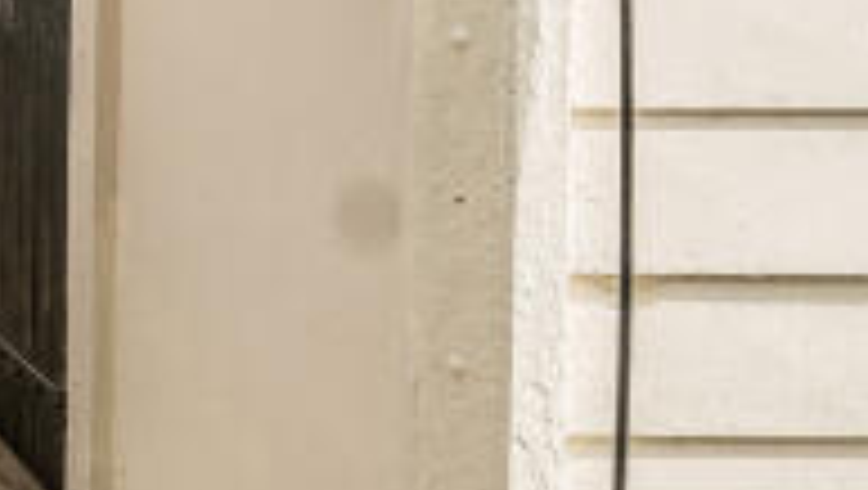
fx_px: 2304
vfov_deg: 11.7
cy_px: -205
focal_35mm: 100
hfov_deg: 17.5
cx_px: -666
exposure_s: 1/200
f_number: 8
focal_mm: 12
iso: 400
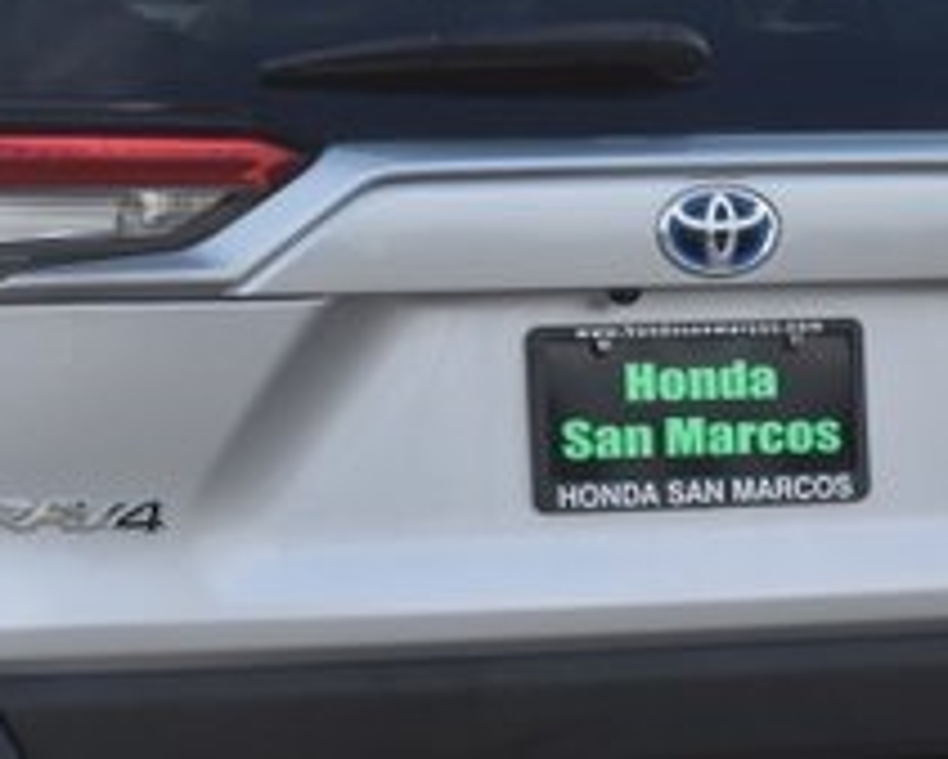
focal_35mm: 196
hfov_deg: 9.8
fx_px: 5502
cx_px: 323
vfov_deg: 7.9
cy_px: 460
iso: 320
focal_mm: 46
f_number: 8
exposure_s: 1/250
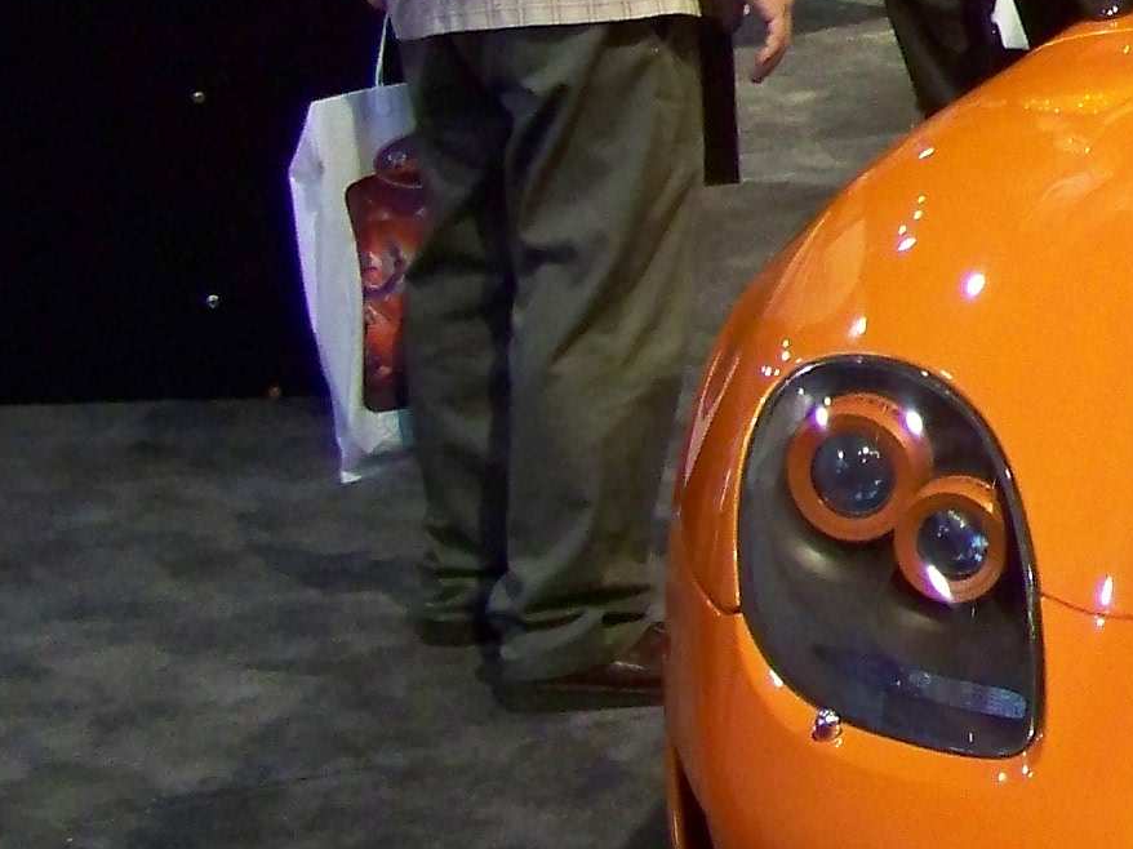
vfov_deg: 11.1
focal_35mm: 133
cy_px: 66
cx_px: 1807
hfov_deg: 13.7
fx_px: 4352
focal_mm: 6.3
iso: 320
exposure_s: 1/60
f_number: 2.8
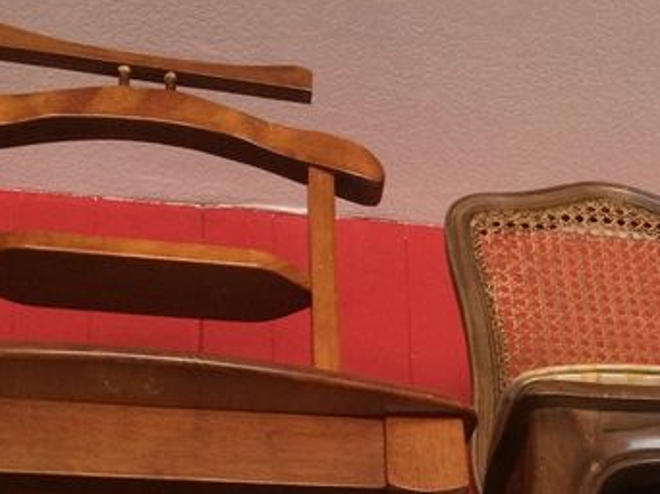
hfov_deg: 23.8
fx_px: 1505
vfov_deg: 17.7
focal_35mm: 79
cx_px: 631
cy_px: 597
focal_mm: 4.12
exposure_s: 1/30
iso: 200
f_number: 2.2
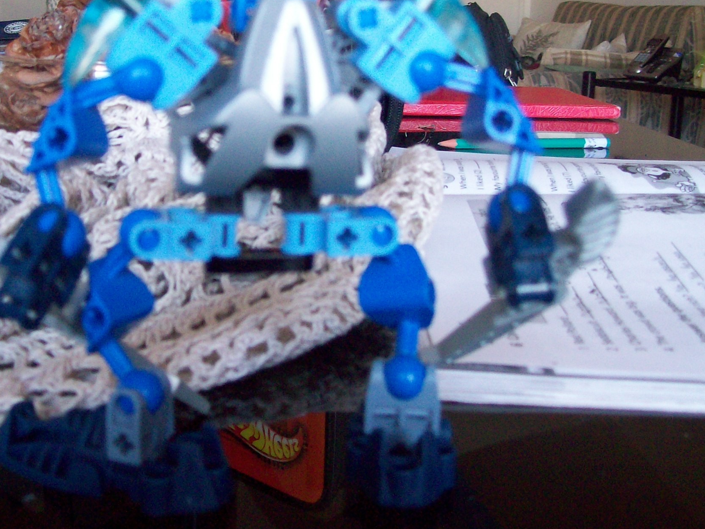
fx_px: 1018
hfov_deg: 37.7
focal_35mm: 50
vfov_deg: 28.9
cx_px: 230
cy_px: 179
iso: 160
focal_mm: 6
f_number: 2.7
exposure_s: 1/29.5
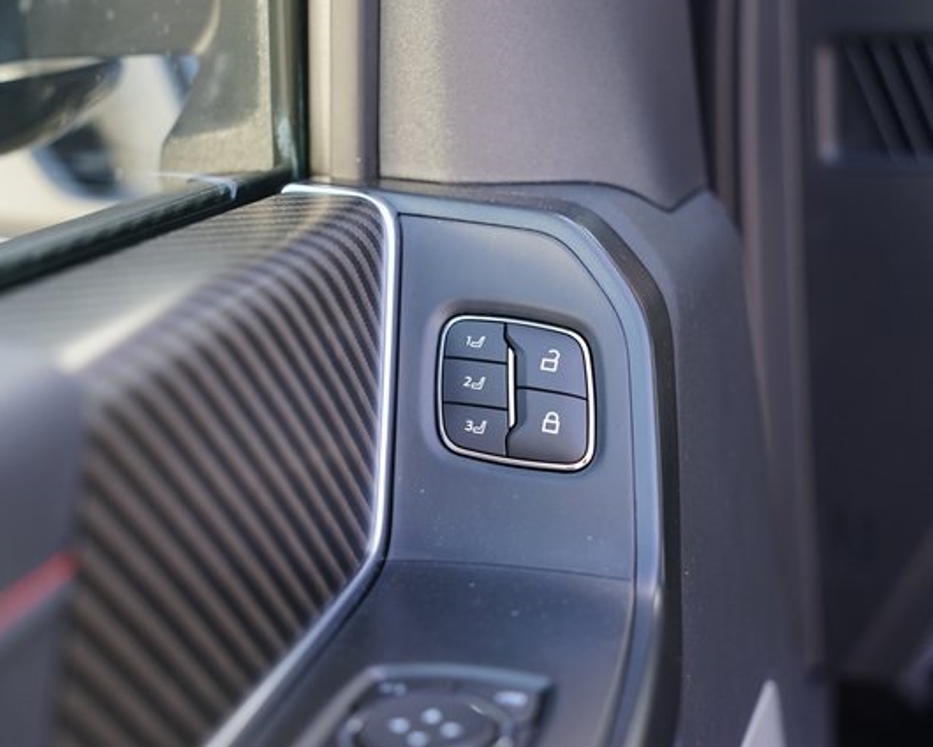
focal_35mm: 68
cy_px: 374
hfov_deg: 27.9
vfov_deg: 22.5
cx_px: 482
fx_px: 1878
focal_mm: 60
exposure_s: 1/160
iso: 400
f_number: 4
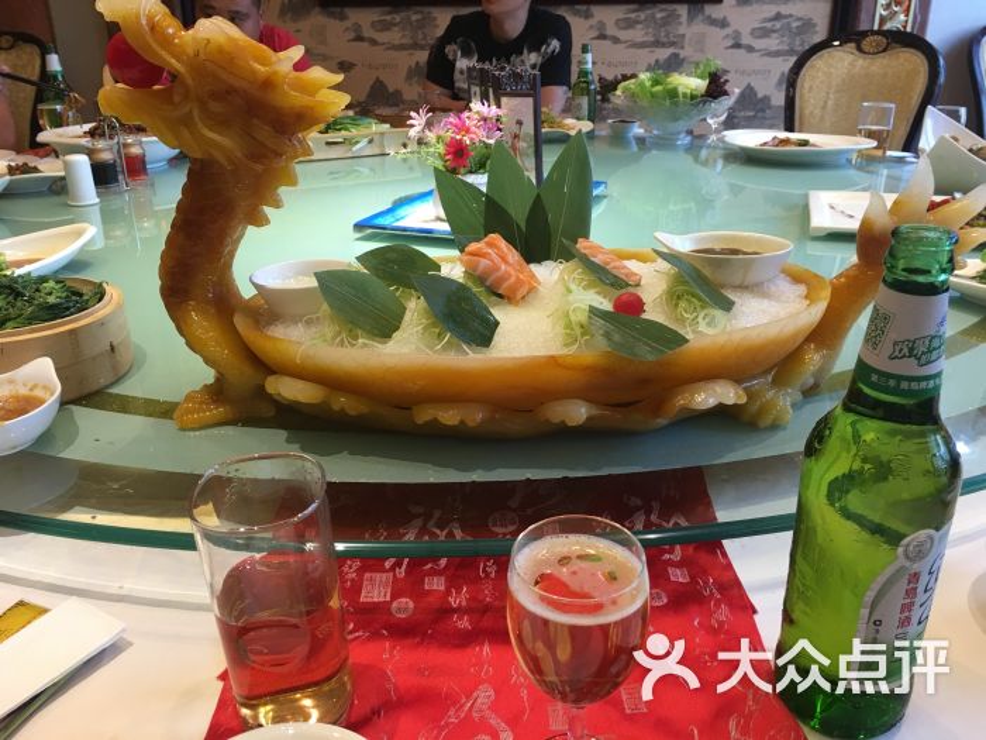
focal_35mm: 29
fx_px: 826
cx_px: 493
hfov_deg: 61.7
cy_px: 370
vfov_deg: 48.2
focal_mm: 4.15
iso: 50
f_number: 2.2
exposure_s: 1/17
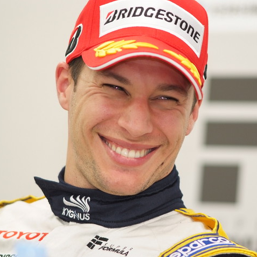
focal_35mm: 346
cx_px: 179
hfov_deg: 5.1
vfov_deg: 5.1
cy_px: 129
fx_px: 2906
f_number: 2.8
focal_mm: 180
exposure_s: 1/125
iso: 800
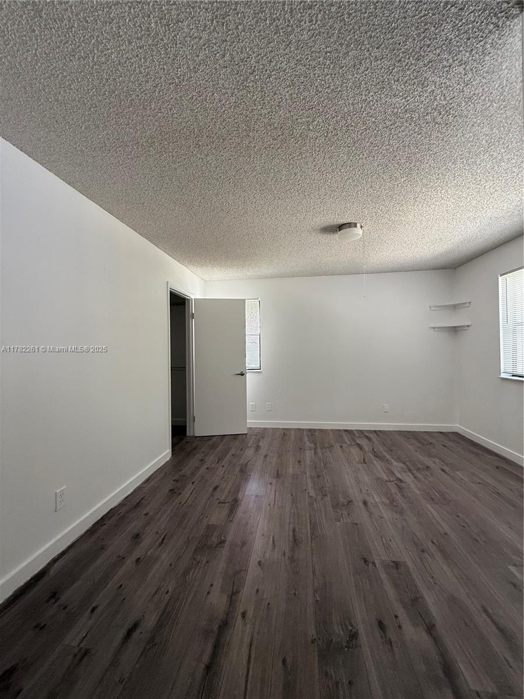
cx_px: 262
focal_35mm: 14
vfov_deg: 102.1
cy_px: 350
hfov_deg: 85.7
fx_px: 283
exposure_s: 1/99
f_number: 2.2
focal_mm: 2.22
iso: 320
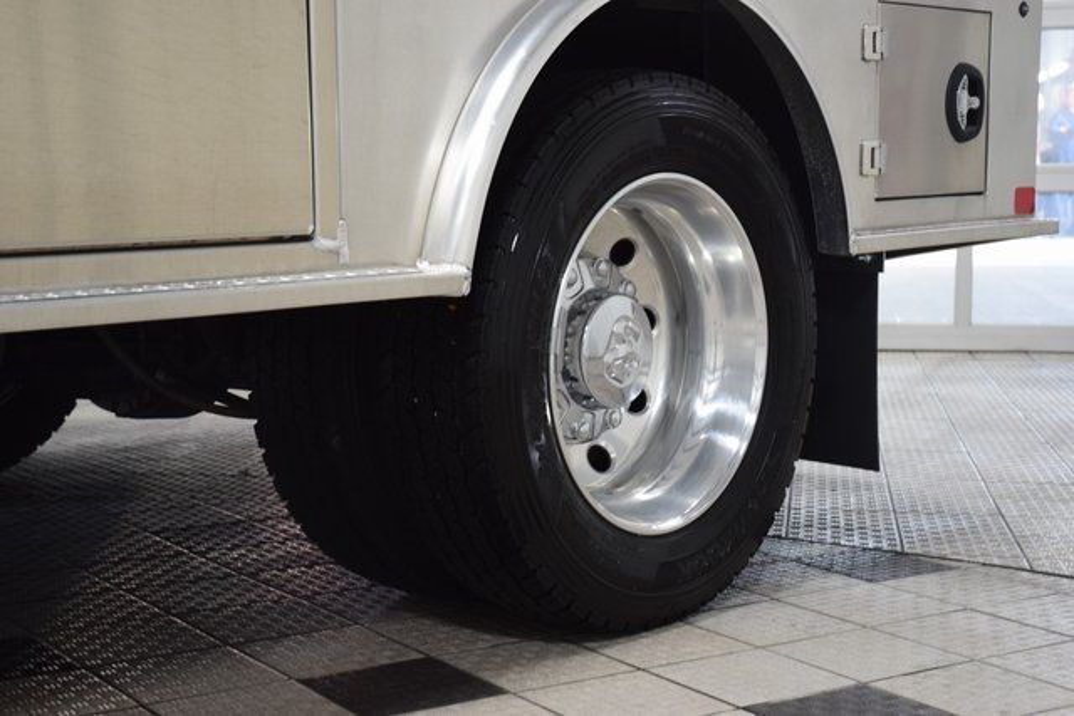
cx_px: 537
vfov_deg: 22.6
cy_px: 358
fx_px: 1790
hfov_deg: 33.4
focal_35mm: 60
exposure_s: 1/60
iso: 1600
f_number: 5
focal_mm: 40
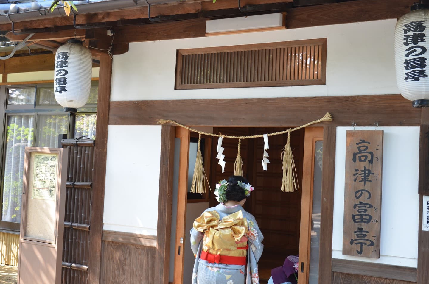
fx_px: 571
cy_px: 142
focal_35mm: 48
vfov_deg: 28.0
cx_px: 214
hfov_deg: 41.2
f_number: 5
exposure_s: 1/200
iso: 800
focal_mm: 32
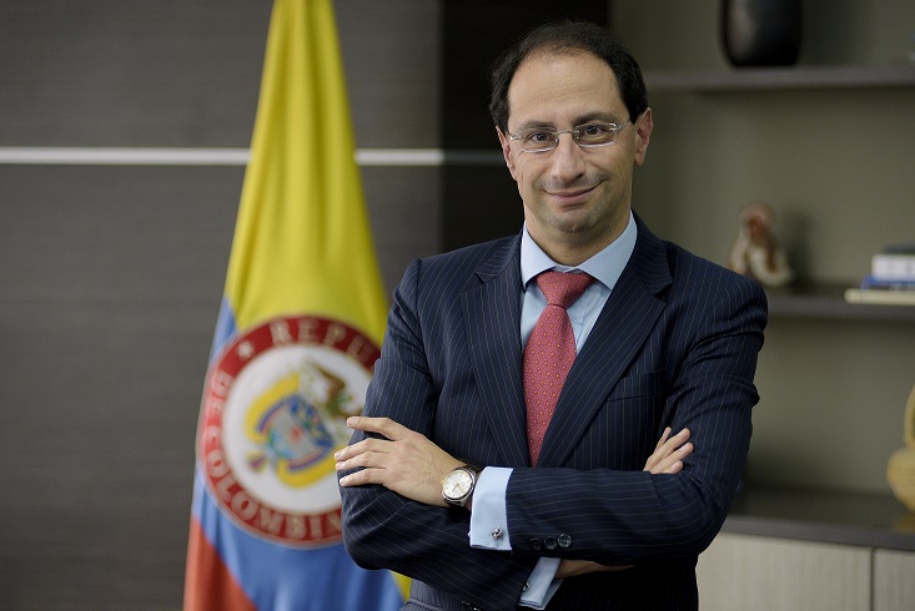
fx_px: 2671
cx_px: 458
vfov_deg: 13.1
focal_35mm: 105
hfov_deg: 19.4
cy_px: 306
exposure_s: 1/400
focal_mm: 105
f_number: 3.2
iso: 1000
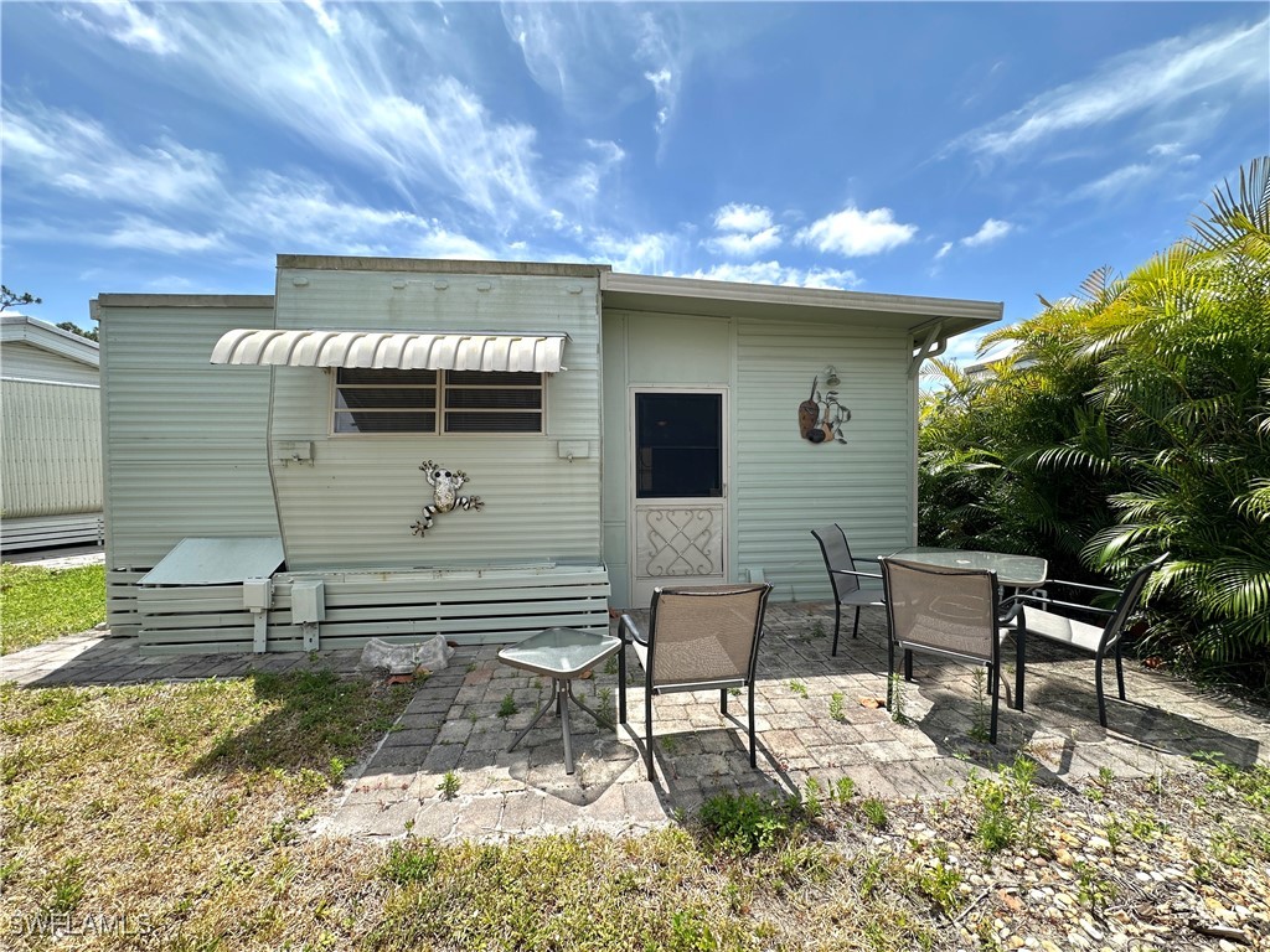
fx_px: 514
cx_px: 635
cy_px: 476
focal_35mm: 14
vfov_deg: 85.7
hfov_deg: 102.1
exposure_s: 1/1208
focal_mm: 2.22
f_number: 2.2
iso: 40
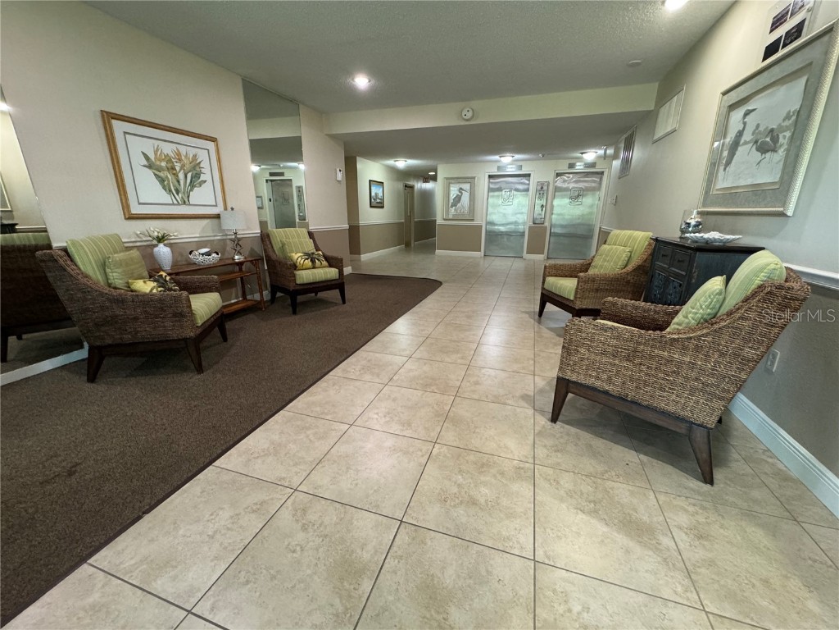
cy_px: 315
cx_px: 420
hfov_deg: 102.1
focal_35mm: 14
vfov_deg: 85.7
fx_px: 339
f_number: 2.2
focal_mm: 2.22
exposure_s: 1/60
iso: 500
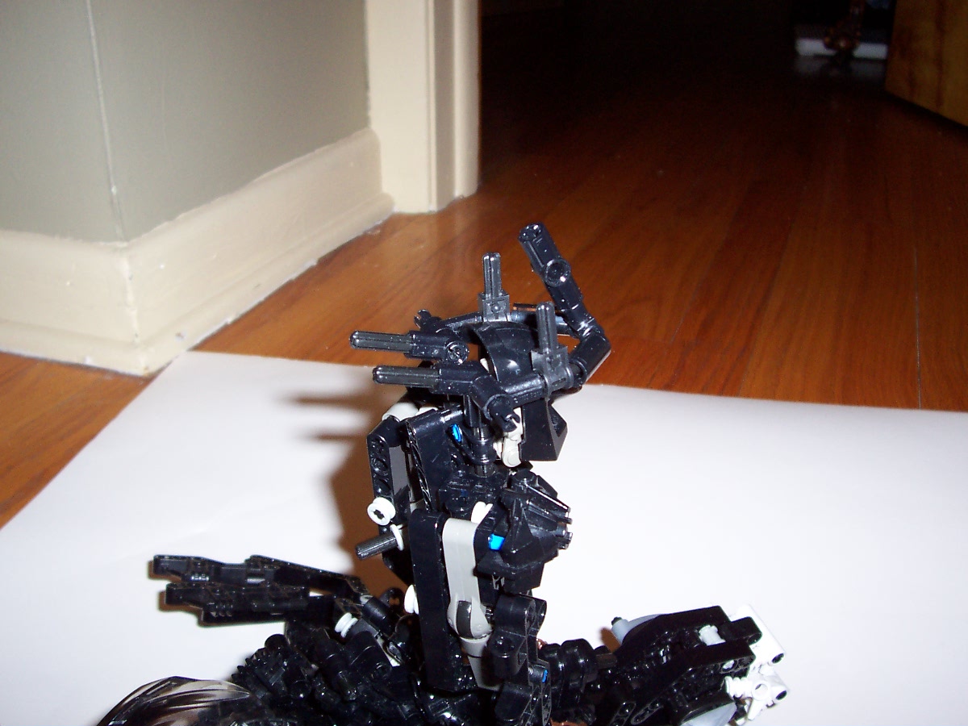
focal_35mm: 37
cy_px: 363
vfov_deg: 38.7
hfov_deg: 50.1
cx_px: 484
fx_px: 1035
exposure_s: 1/60
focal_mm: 5.6
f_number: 2.8
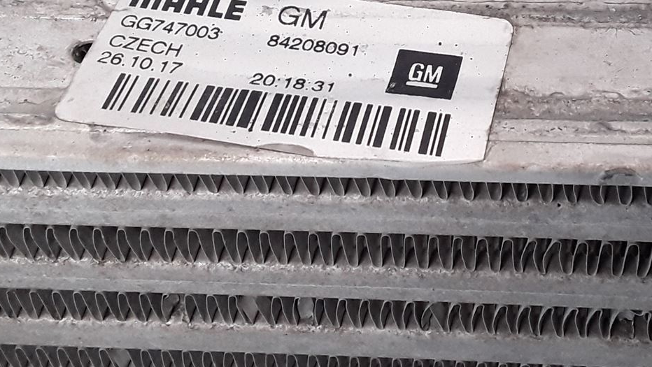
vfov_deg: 17.8
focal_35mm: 67
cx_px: 418
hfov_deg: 31.3
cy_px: 55
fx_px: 1159
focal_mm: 2.91
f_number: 1.9
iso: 100
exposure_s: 1/100
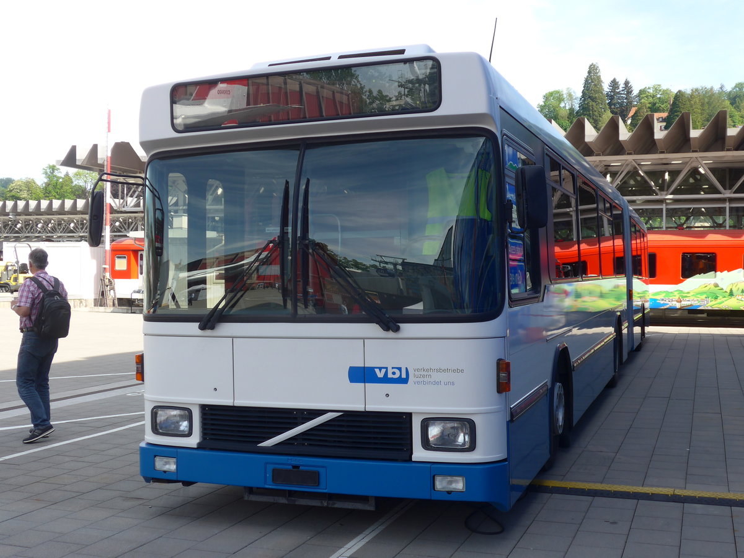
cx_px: 372
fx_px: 881
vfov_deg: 35.1
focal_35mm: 41
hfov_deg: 45.8
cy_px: 279
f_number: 2.8
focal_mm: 8.4
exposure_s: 1/500
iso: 80
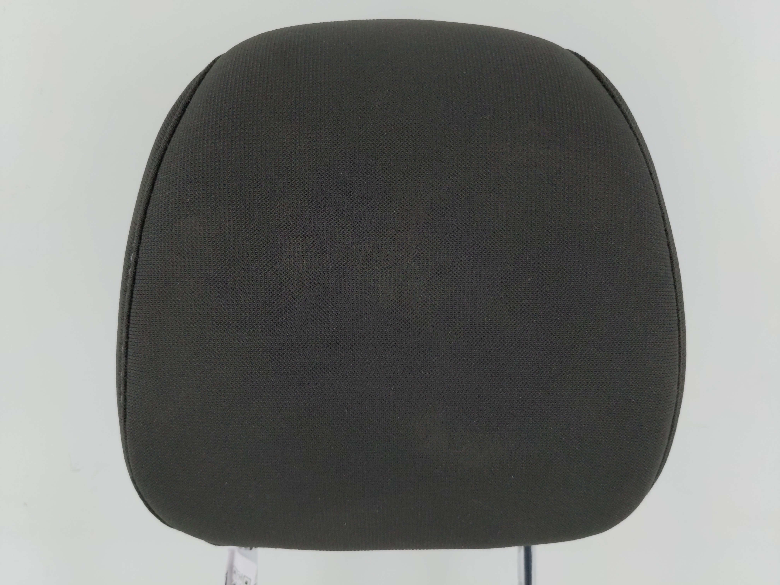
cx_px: 390
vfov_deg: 54.9
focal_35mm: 25
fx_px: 563
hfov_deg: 69.4
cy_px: 292
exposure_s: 1/109
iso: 59
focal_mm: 4.38
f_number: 1.73
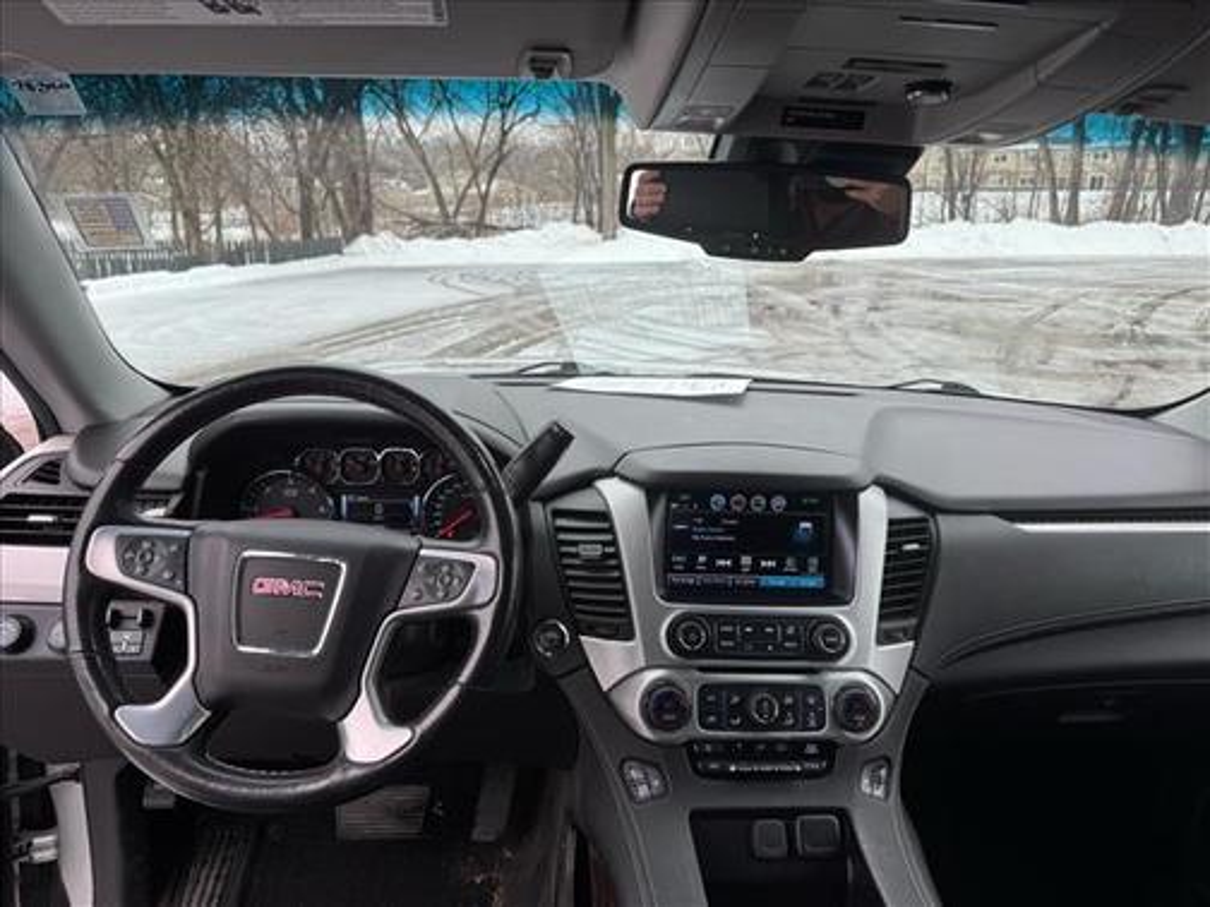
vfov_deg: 56.8
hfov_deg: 71.6
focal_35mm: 24
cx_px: 605
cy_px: 454
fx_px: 839
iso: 64
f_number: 1.78
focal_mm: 6.76
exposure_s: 1/207
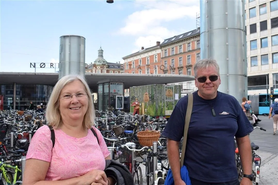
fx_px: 290
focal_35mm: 38
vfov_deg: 35.5
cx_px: 139
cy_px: 92
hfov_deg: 51.3
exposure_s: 1/250
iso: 200
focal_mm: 25
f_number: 8
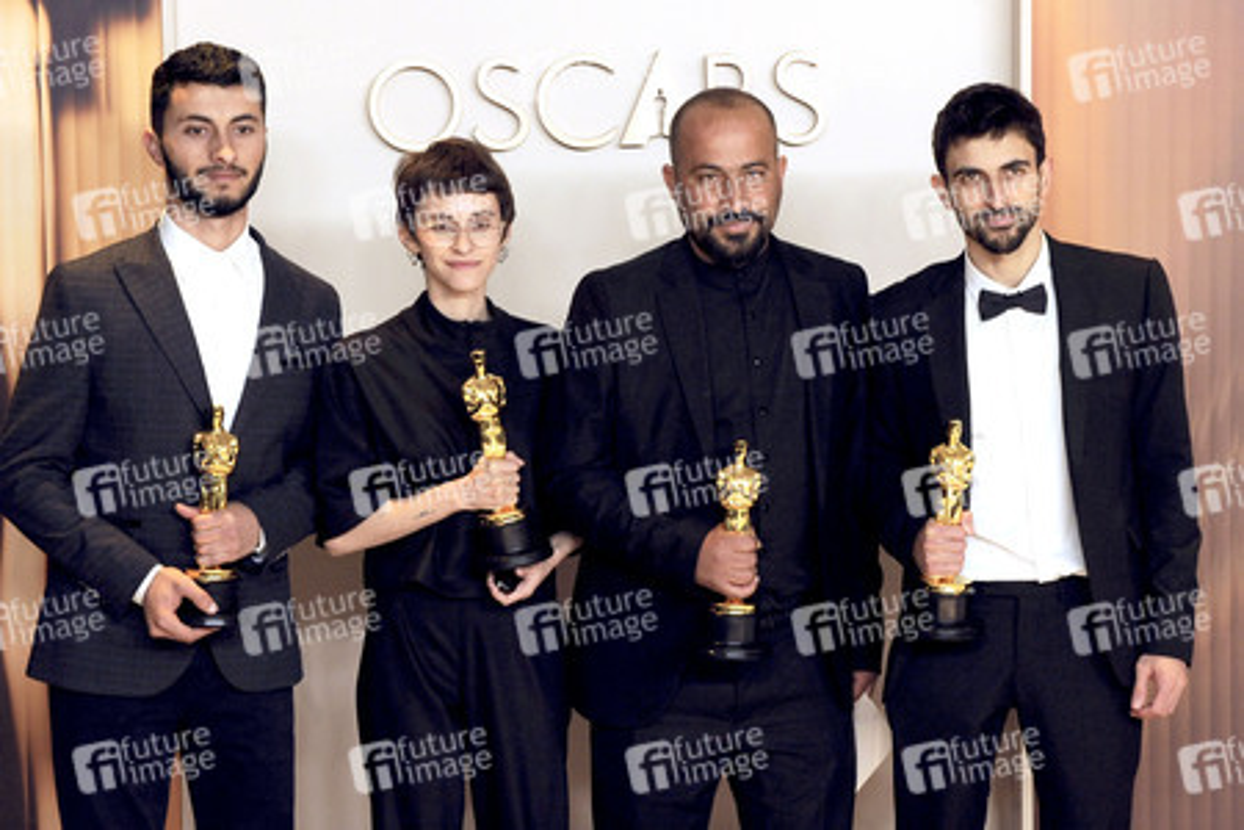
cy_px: 415
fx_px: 4146
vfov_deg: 11.4
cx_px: 622
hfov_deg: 17.1
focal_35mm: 120
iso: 2000
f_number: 5.6
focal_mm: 120
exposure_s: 1/200
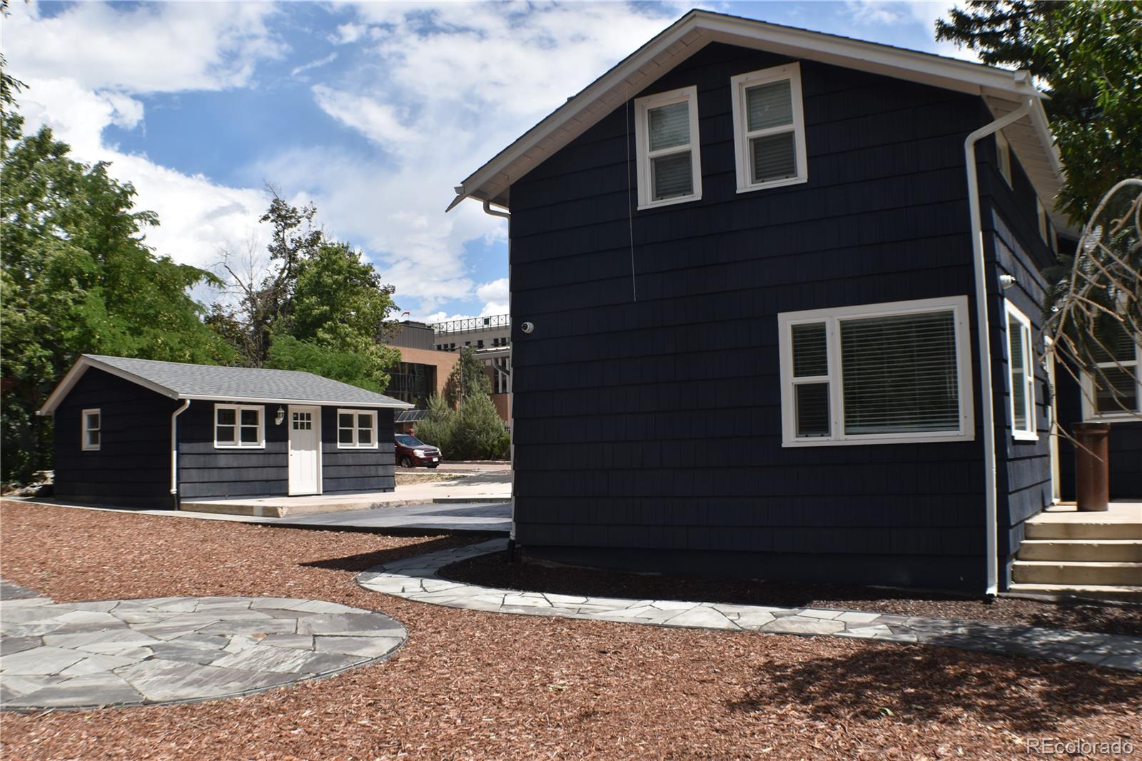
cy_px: 380
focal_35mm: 42
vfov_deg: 31.9
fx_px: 1332
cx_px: 571
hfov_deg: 46.4
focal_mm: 28
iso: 100
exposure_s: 1/200
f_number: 10
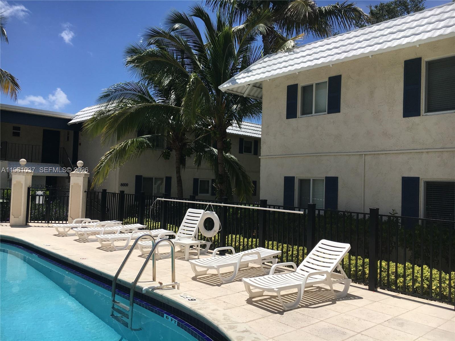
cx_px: 228
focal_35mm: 29
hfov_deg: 61.7
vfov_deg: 48.2
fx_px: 381
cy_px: 170
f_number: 2.2
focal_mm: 4.15
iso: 25
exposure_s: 1/3205
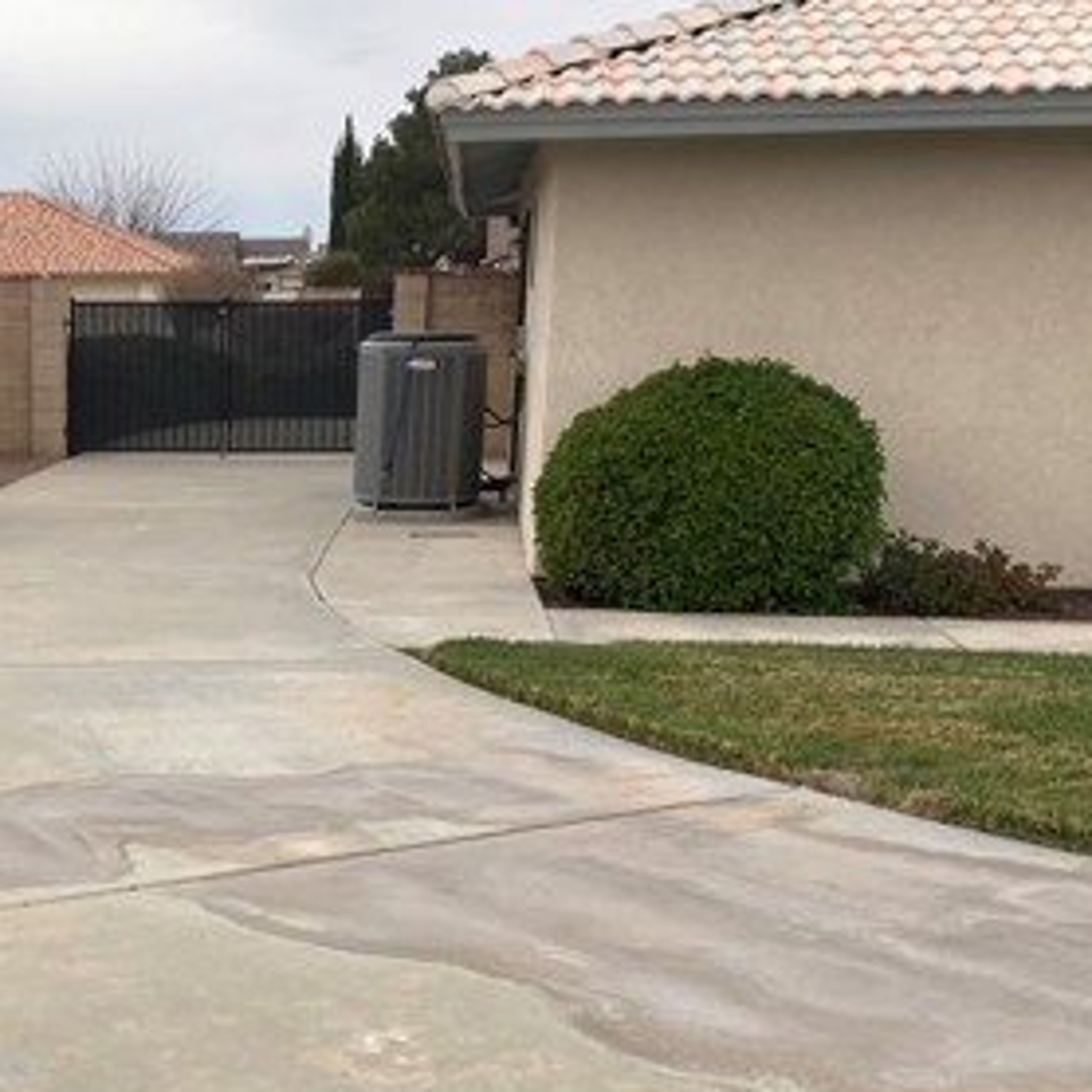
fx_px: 2034
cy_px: 876
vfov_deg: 29.4
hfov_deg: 28.6
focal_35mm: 57
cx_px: 55
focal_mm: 3.99
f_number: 1.8
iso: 20
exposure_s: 1/1333
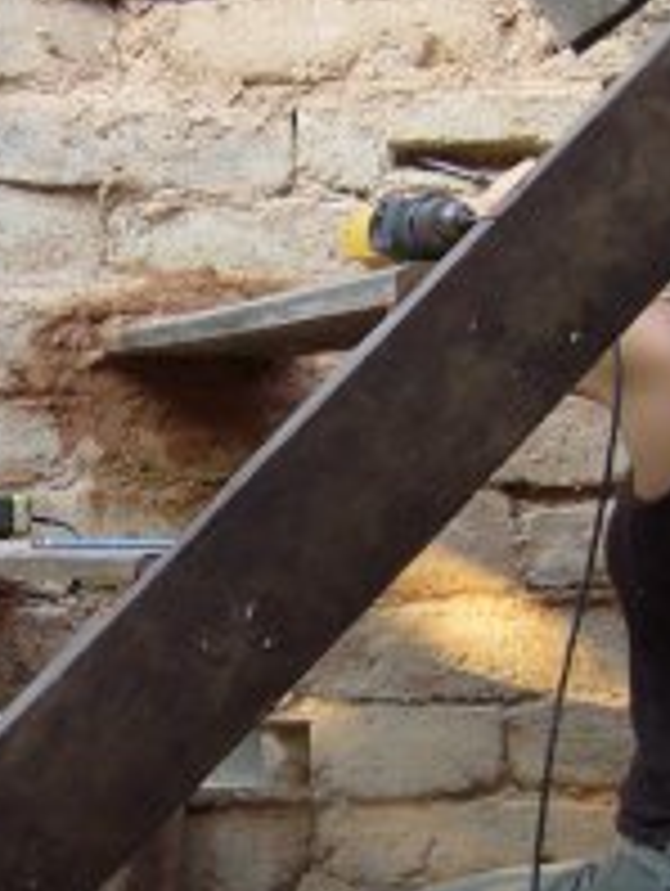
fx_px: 2910
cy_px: 472
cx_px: 72
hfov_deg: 13.0
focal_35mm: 113
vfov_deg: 17.4
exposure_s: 1/125
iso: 100
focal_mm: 5.8
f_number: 2.8
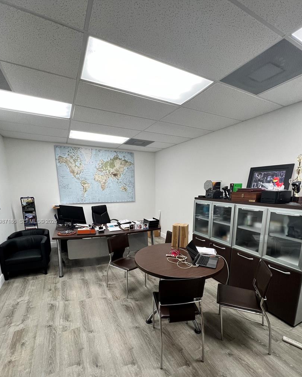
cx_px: 156
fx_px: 168
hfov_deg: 84.0
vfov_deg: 95.8
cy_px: 222
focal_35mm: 15
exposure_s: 1/120
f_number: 1.8
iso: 160
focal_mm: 1.57
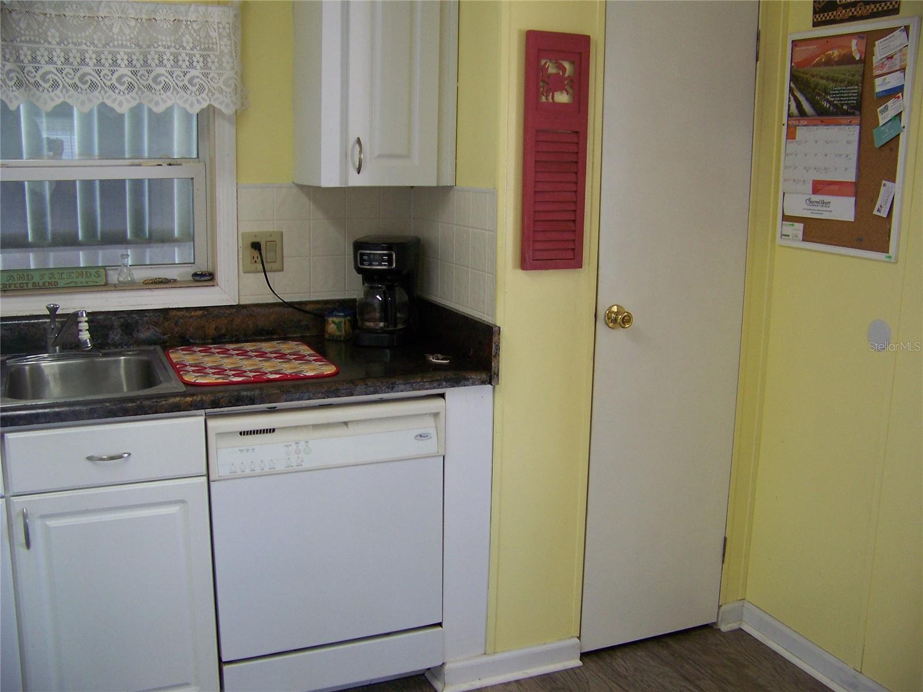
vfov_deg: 39.7
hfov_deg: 51.4
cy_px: 346
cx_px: 462
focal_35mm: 36
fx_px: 960
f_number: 2.8
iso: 125
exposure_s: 1/30
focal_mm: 5.85
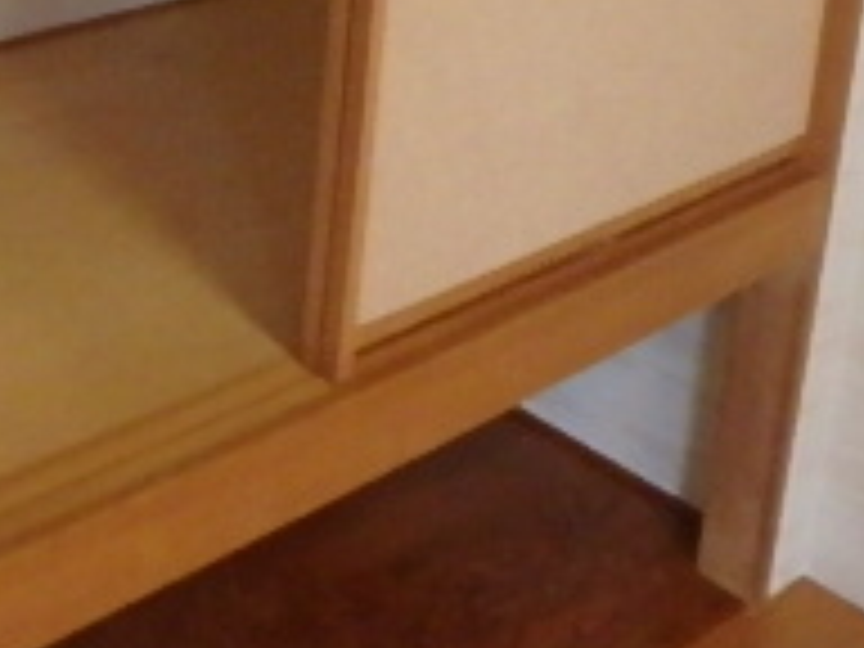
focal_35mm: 70
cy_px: -238
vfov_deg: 19.1
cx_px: 108
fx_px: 1747
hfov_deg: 26.9
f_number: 3.5
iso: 800
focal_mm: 3.7
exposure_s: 1/40
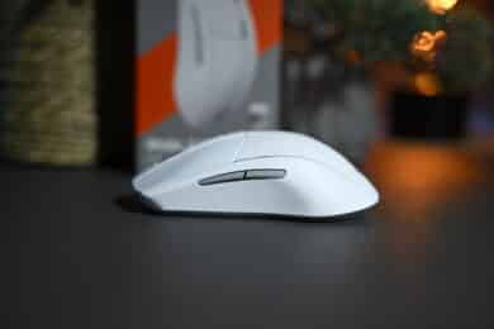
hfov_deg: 38.2
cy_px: 164
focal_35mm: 52
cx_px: 247
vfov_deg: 26.0
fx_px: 713
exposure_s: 1/640
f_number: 2.8
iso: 320
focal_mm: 52
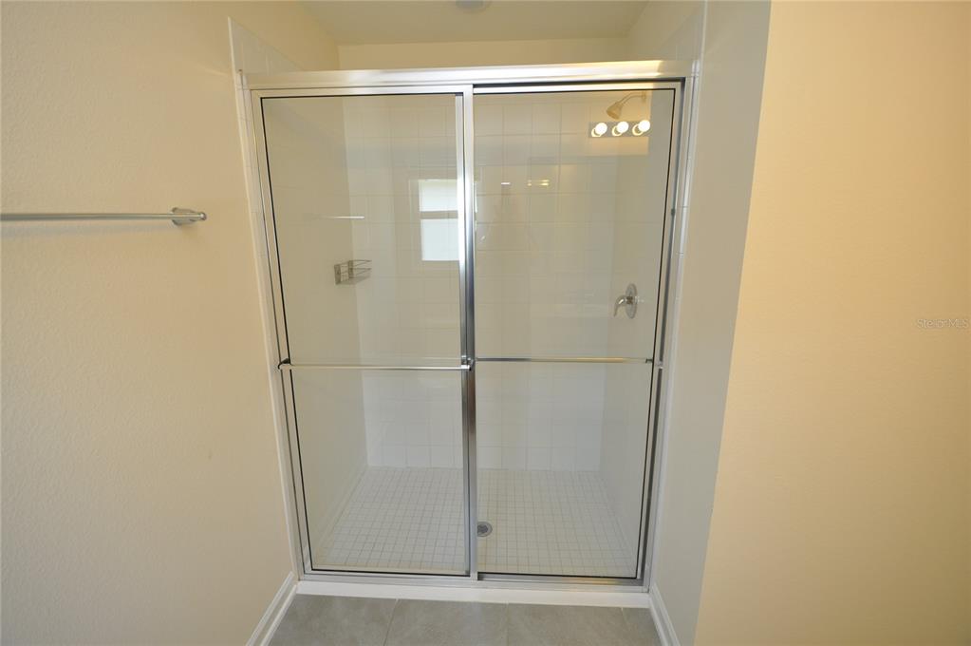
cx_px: 486
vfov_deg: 77.2
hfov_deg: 100.4
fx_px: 404
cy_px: 323
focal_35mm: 15
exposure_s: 1/80
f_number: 4.5
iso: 400
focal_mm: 10
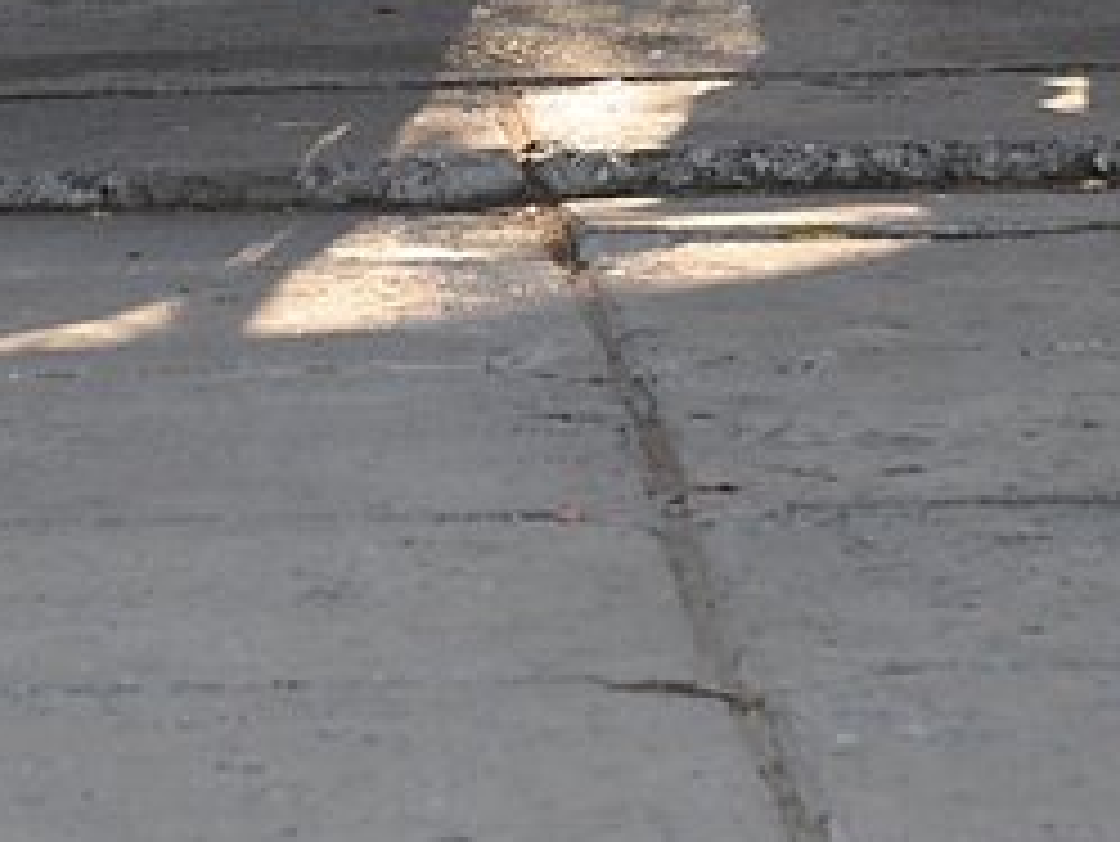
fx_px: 10067
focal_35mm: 311
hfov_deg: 6.4
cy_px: -473
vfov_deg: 4.7
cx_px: 184
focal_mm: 70
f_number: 8
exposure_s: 1/320
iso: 400
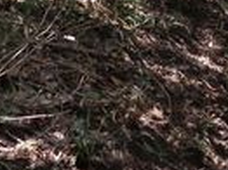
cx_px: 383
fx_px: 1007
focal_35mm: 153
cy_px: -5
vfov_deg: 9.6
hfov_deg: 12.1
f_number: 3
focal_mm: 4.5
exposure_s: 1/160
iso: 80
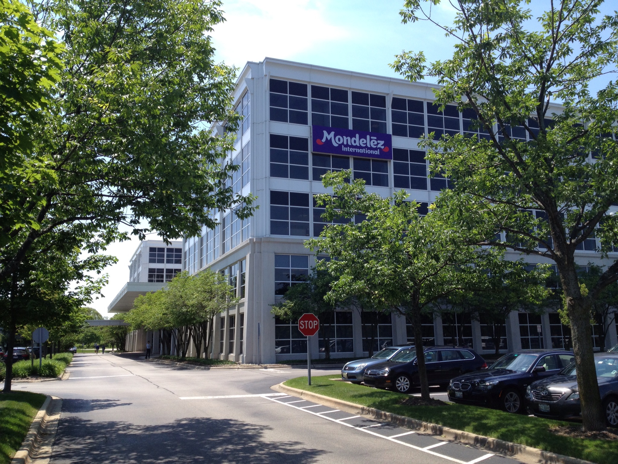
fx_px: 625
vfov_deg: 40.7
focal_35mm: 35
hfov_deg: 52.6
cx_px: 309
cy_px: 232
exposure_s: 1/1104
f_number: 2.4
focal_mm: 4.28
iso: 50
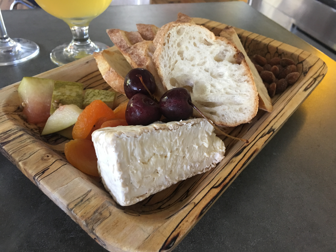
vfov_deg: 48.2
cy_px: 126
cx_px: 168
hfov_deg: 61.7
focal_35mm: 29
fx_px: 281
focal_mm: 4.15
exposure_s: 1/15
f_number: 2.2
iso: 80
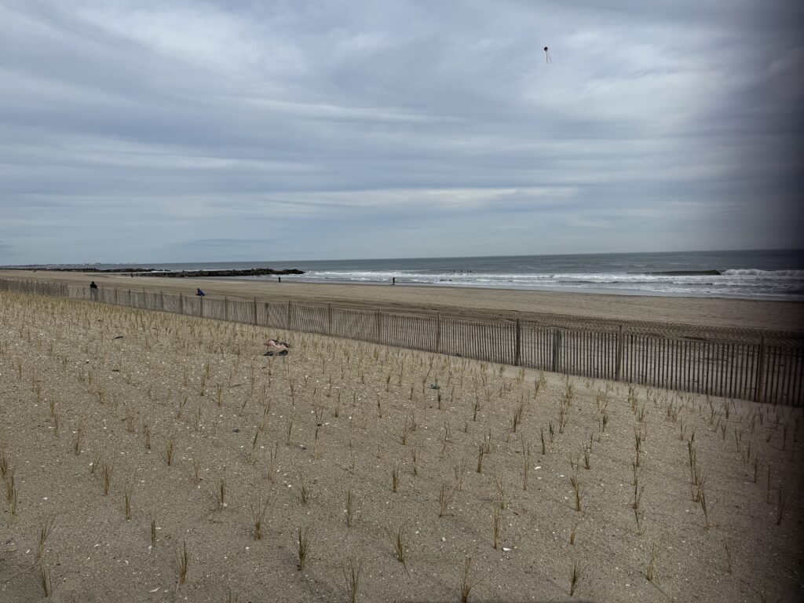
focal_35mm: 24
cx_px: 402
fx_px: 557
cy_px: 302
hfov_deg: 71.6
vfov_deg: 56.8
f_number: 1.78
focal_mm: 6.76
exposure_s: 1/5348
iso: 80
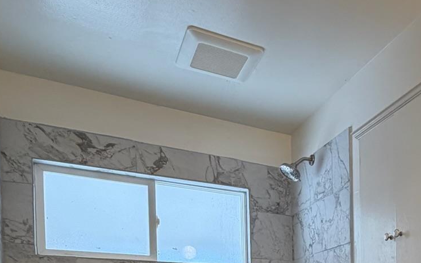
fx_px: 470
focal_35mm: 41
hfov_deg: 43.7
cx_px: 384
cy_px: 340
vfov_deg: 26.6
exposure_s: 1/60
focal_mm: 2.22
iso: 160
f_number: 2.2
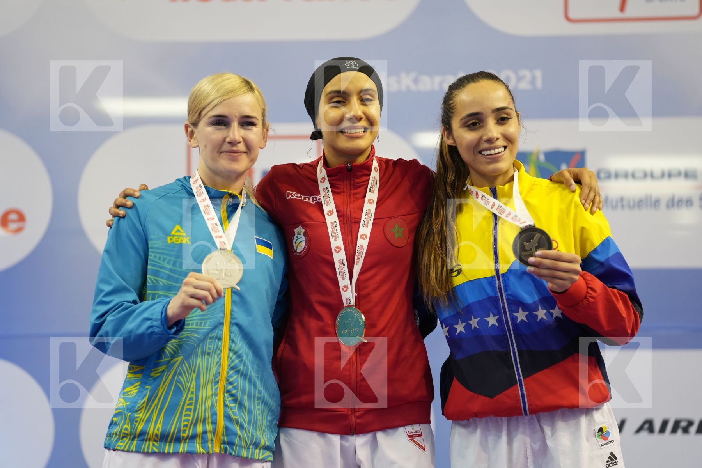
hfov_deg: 13.3
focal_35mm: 154
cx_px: 351
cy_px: 234
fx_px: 3003
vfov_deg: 8.9
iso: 1250
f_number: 2.8
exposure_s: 1/250
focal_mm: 154
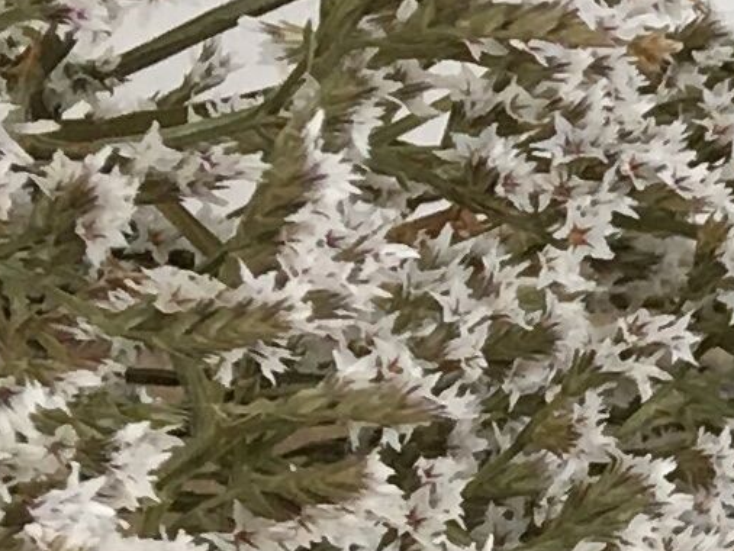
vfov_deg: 6.4
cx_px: 2003
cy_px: 438
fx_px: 4900
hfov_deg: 7.7
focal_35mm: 231
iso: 25
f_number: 2.2
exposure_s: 1/33
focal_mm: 4.15
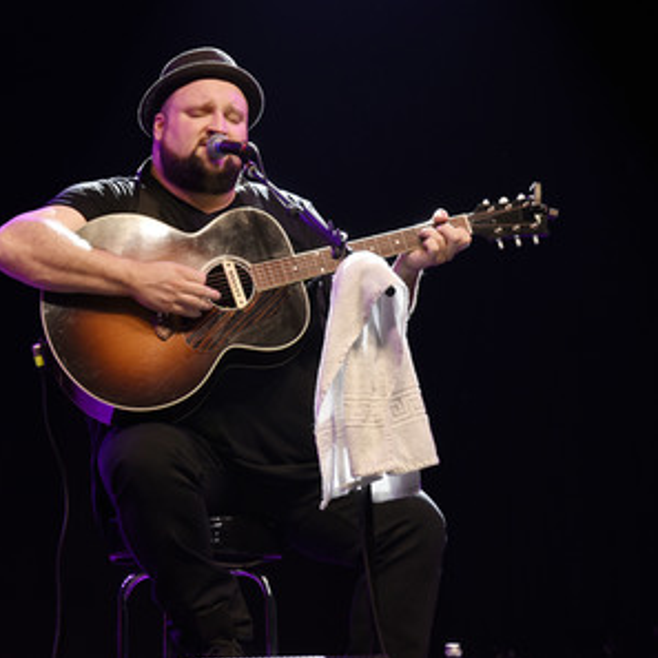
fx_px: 3333
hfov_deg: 11.3
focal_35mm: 155
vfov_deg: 11.3
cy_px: 330
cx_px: 178
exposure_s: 1/60
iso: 1000
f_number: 6.3
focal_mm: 120
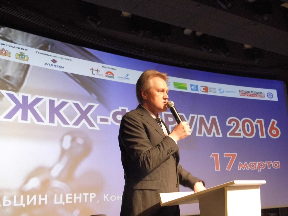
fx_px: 358
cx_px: 144
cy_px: 108
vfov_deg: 33.6
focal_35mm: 43
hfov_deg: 43.9
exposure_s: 1/15
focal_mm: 7.7
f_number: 3.5
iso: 400
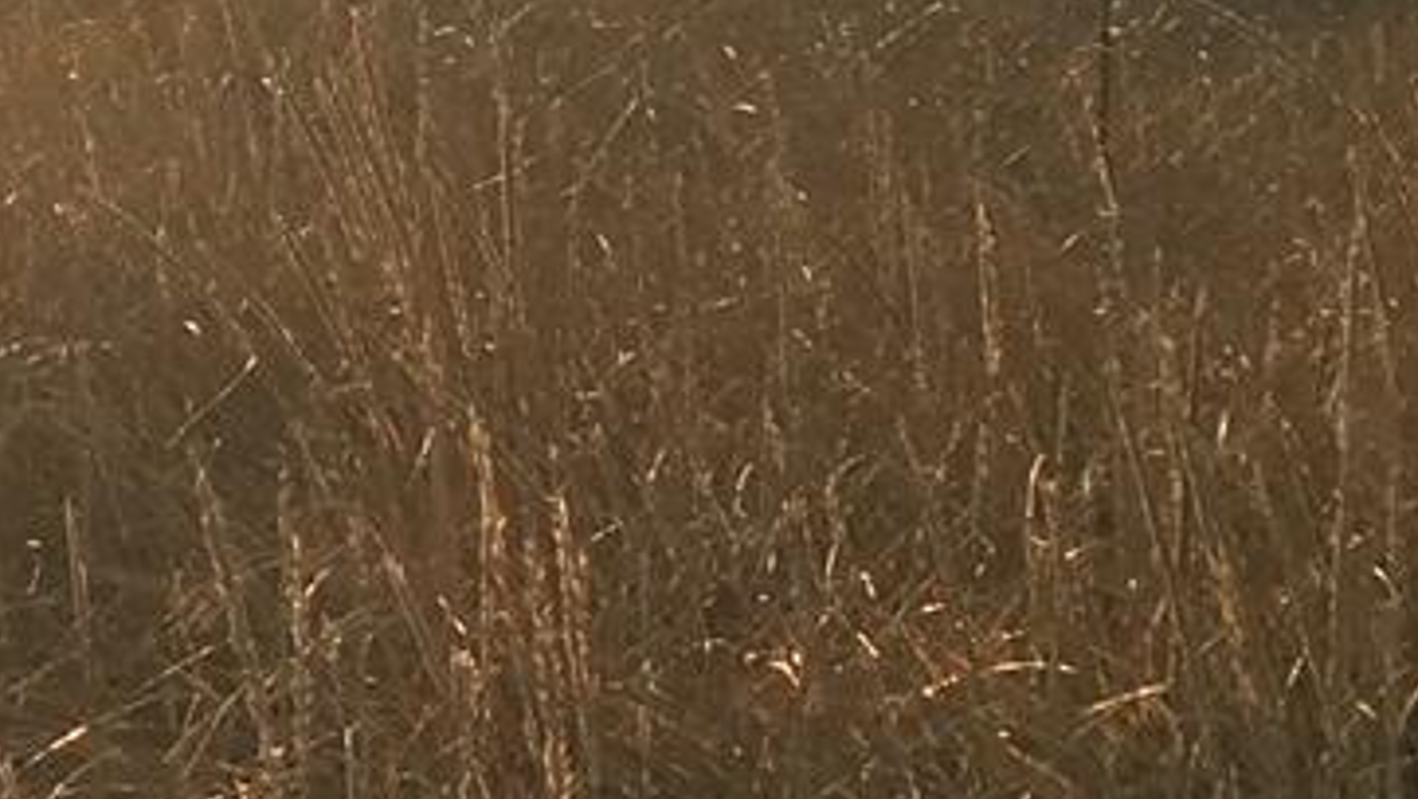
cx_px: -1163
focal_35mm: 176
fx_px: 6620
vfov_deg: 6.9
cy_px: 188
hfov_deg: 11.3
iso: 25
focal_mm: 4.15
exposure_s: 1/513
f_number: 2.2
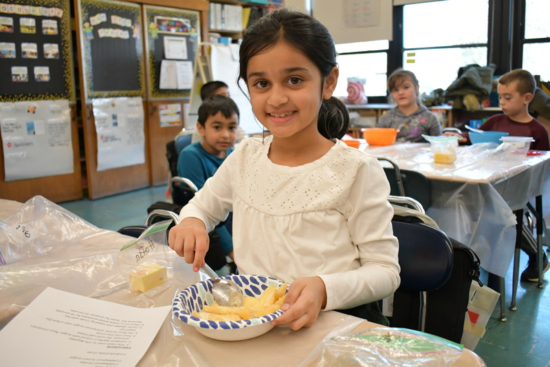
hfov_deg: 57.2
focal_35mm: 33
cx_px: 275
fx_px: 504
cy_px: 184
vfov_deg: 40.0
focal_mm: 22
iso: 2000
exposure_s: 1/125
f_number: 3.8
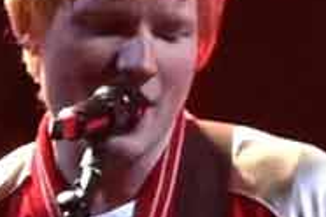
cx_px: 284
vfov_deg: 0.4
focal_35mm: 3218
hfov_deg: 0.6
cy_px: 450
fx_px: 29138
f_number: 4
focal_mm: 500
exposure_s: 1/640
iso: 6400
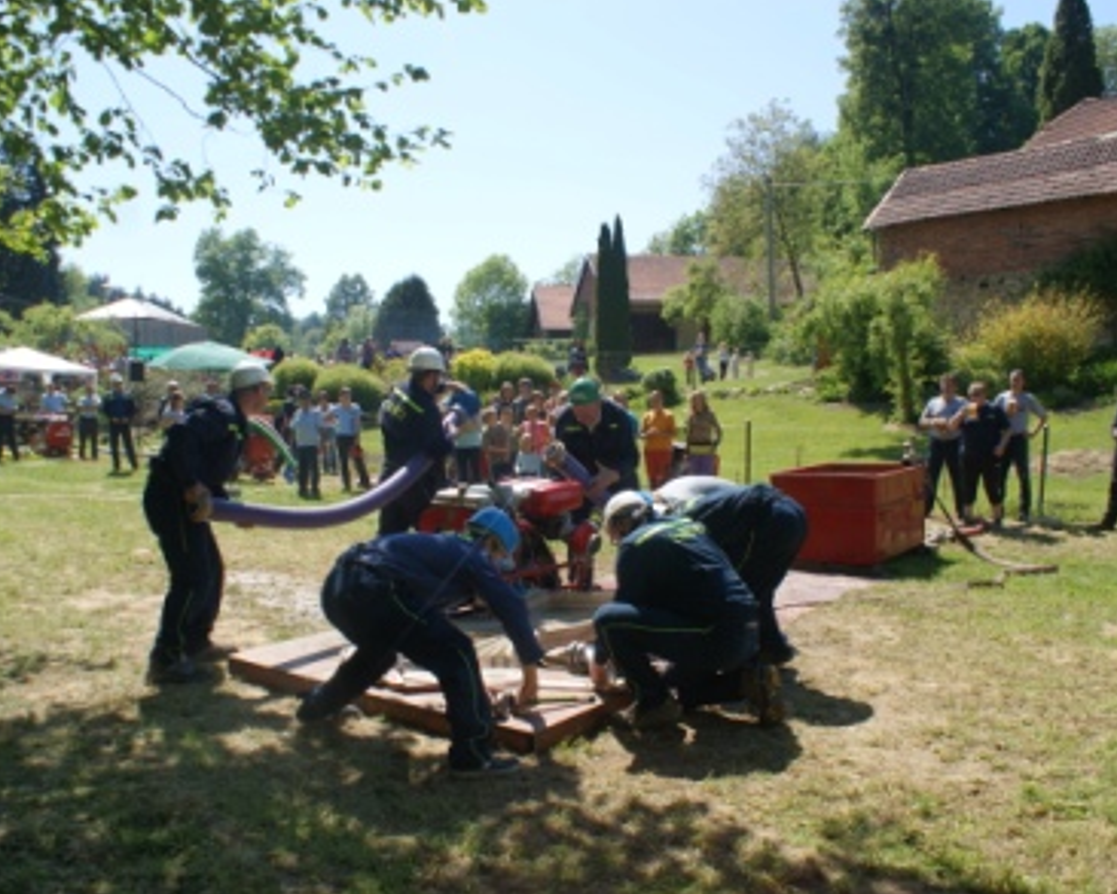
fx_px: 1025
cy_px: 445
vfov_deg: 47.1
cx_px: 555
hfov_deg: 57.2
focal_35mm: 31
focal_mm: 18
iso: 100
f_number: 5
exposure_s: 1/320
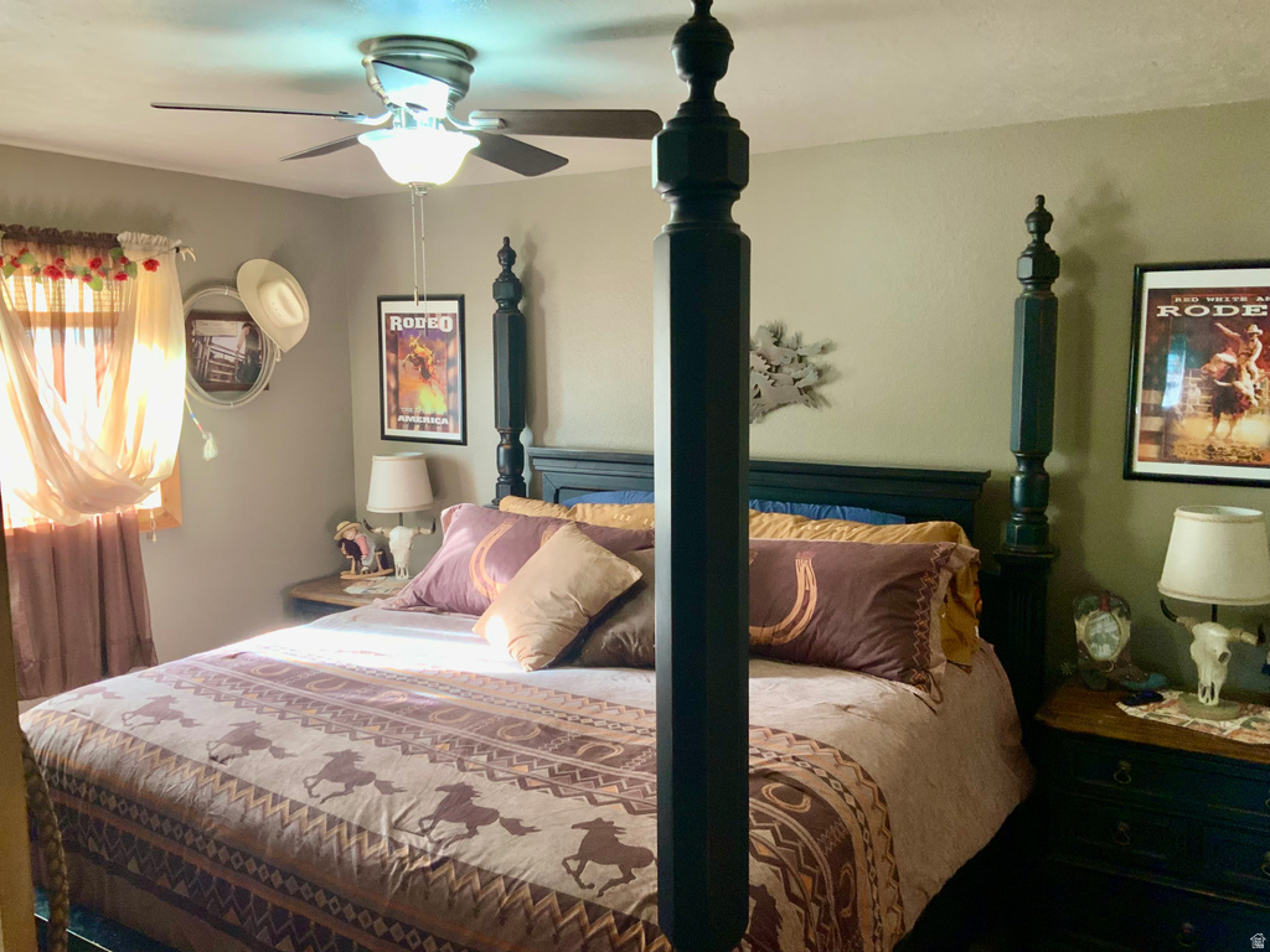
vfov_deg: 48.2
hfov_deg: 61.7
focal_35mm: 29
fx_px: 1064
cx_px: 635
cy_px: 476
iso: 200
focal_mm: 3
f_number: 1.8
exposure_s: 1/60
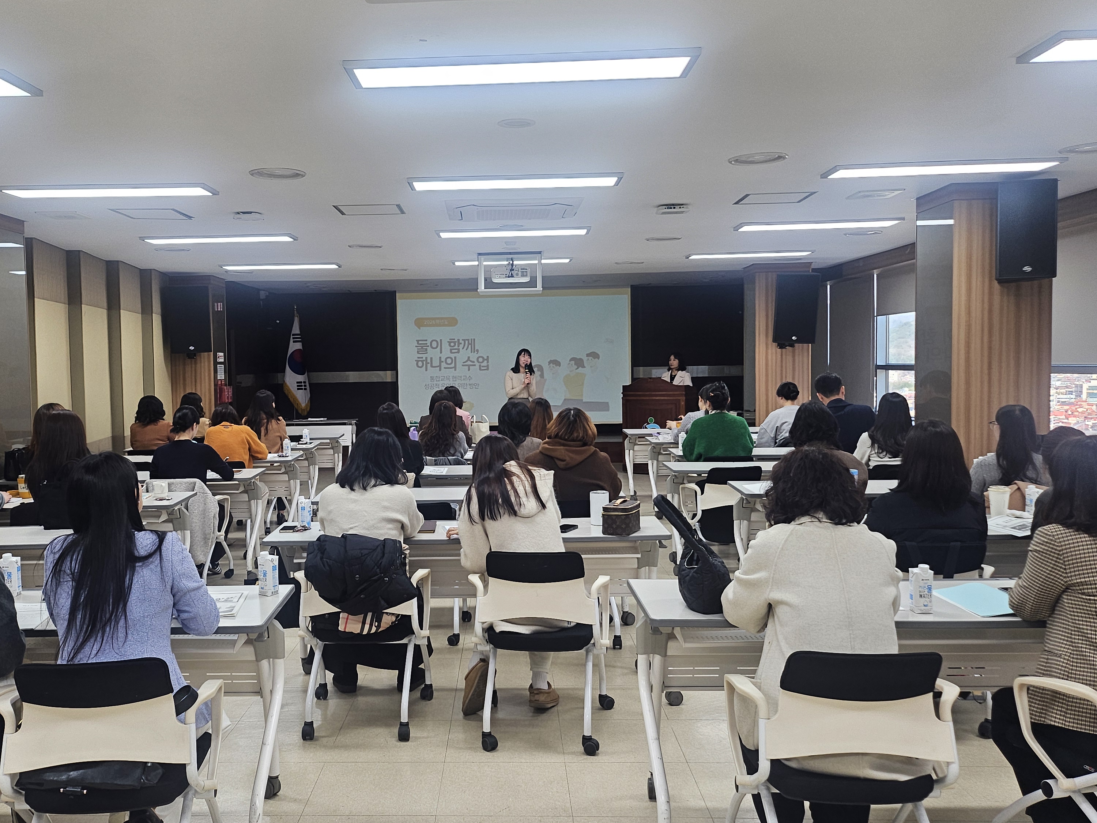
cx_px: 445
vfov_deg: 44.2
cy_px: 417
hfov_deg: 56.4
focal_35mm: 32
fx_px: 1014
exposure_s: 1/120
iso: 100
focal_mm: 5
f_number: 1.8
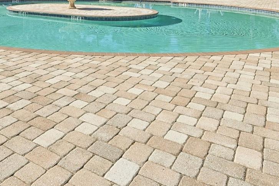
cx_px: 80
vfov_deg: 34.0
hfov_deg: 53.8
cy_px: -15
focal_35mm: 34
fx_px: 264
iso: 400
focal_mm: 15.5
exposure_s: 1/1600
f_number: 8
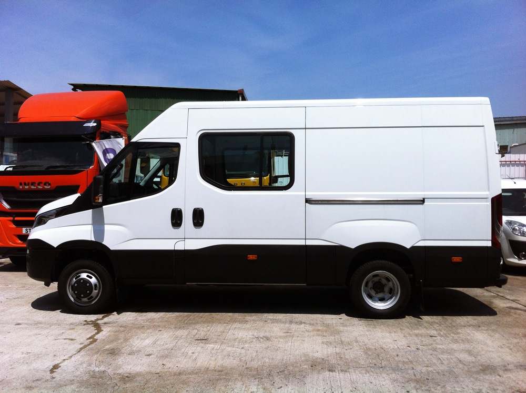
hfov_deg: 52.7
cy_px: 196
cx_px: 263
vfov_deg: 40.6
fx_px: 531
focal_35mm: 35
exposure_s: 1/3016
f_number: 2.8
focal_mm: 3.85
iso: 80
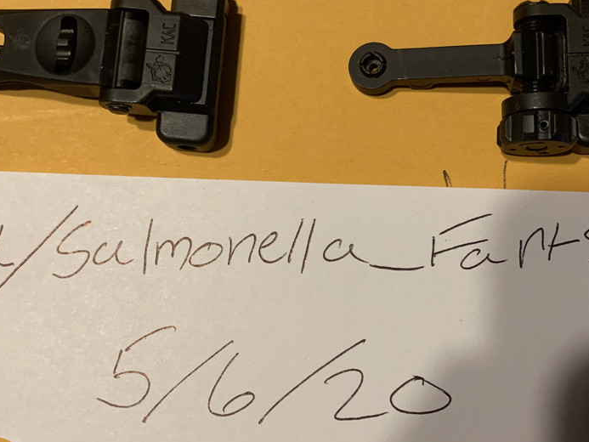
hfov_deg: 46.8
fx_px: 681
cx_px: 280
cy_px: 217
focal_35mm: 40
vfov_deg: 36.0
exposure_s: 1/60
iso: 200
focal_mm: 4.25
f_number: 1.8
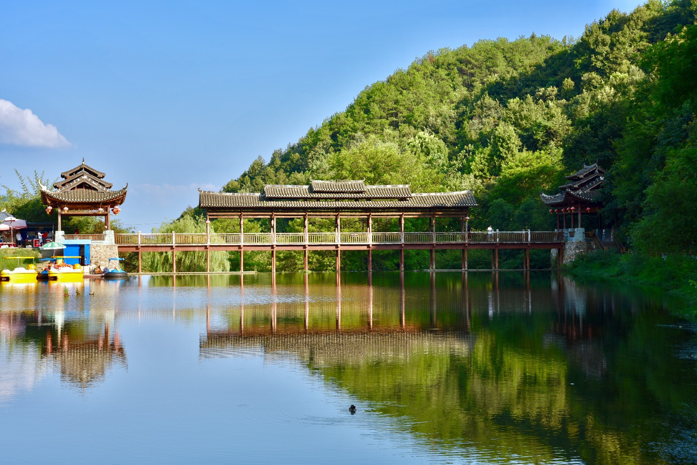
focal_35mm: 65
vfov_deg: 20.9
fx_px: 1259
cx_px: 348
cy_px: 232
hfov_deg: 30.9
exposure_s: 1/125
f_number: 7.1
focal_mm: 65
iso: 100
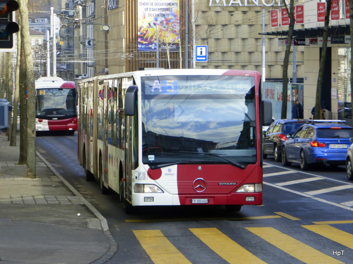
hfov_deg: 13.1
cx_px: 176
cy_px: 132
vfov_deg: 9.8
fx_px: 1540
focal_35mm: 151
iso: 100
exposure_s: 1/160
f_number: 5.4
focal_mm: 24.4
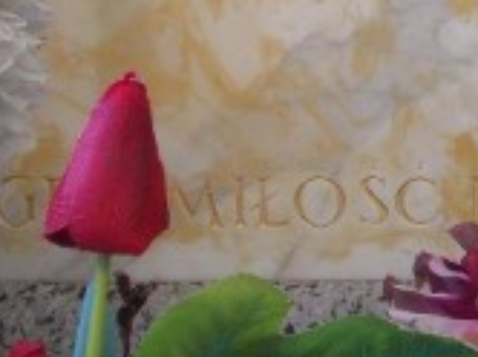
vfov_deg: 6.3
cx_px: 616
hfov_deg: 8.4
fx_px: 3199
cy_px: -92
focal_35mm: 232
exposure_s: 1/60
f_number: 4
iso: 160
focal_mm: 8.5
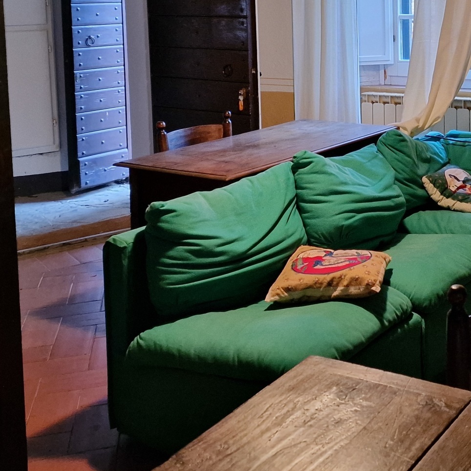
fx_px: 831
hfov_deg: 30.1
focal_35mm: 54
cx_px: 438
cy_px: 62
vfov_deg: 30.5
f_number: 1.8
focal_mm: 6.4
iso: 640
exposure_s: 1/50
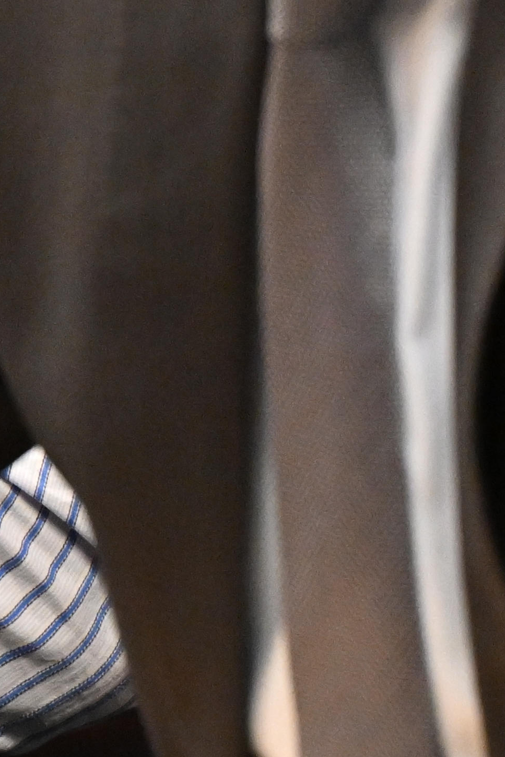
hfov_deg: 2.0
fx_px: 14374
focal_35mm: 683
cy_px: -351
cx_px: -549
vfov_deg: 3.0
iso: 3200
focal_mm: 120
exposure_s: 1/320
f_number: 4.5
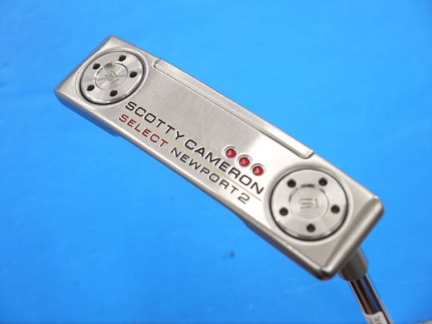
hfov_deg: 27.0
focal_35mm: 72
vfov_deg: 20.4
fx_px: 899
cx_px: 216
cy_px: 162
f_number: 5.3
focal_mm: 36
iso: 400
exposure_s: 1/80
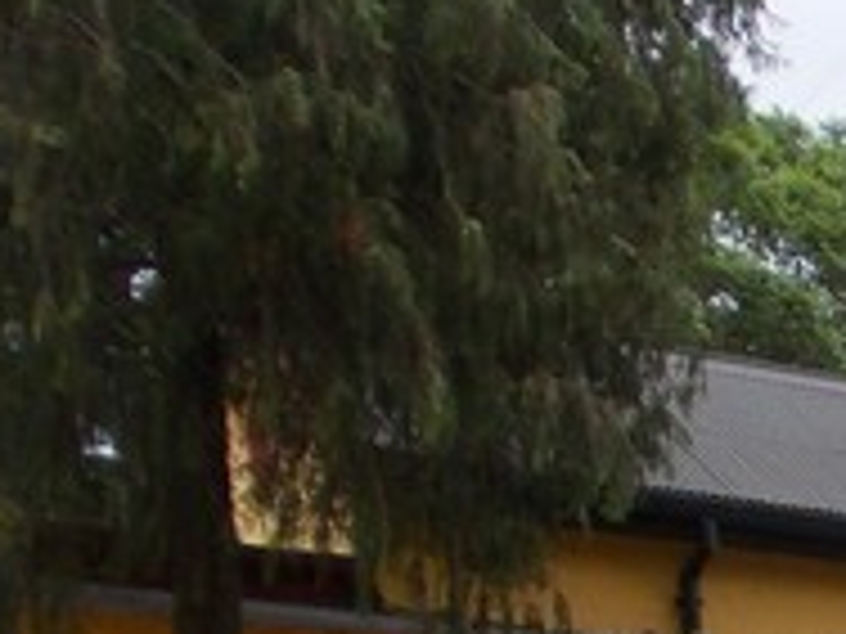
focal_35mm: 114
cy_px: 1129
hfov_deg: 14.7
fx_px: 2786
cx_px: 1606
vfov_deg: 12.0
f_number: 2.7
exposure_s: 1/320
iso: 80
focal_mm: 4
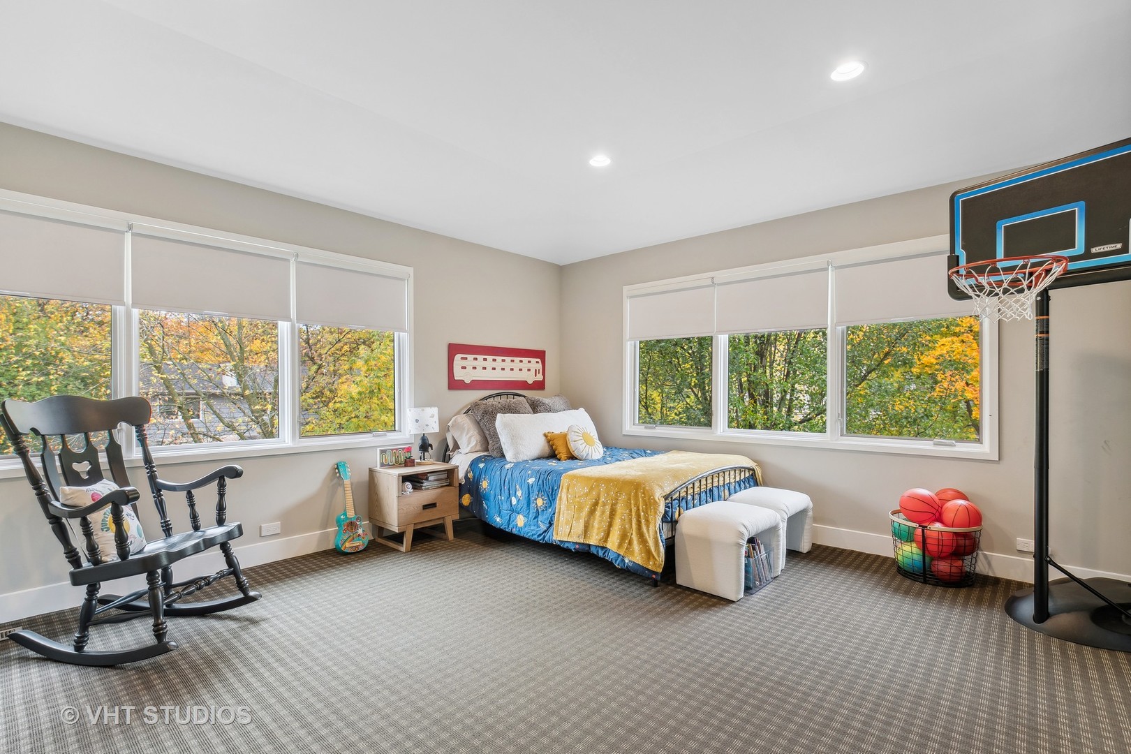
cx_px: 566
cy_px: 377
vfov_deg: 72.1
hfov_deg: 95.0
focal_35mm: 16
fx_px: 518
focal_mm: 11
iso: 200
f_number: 8
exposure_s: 1/13
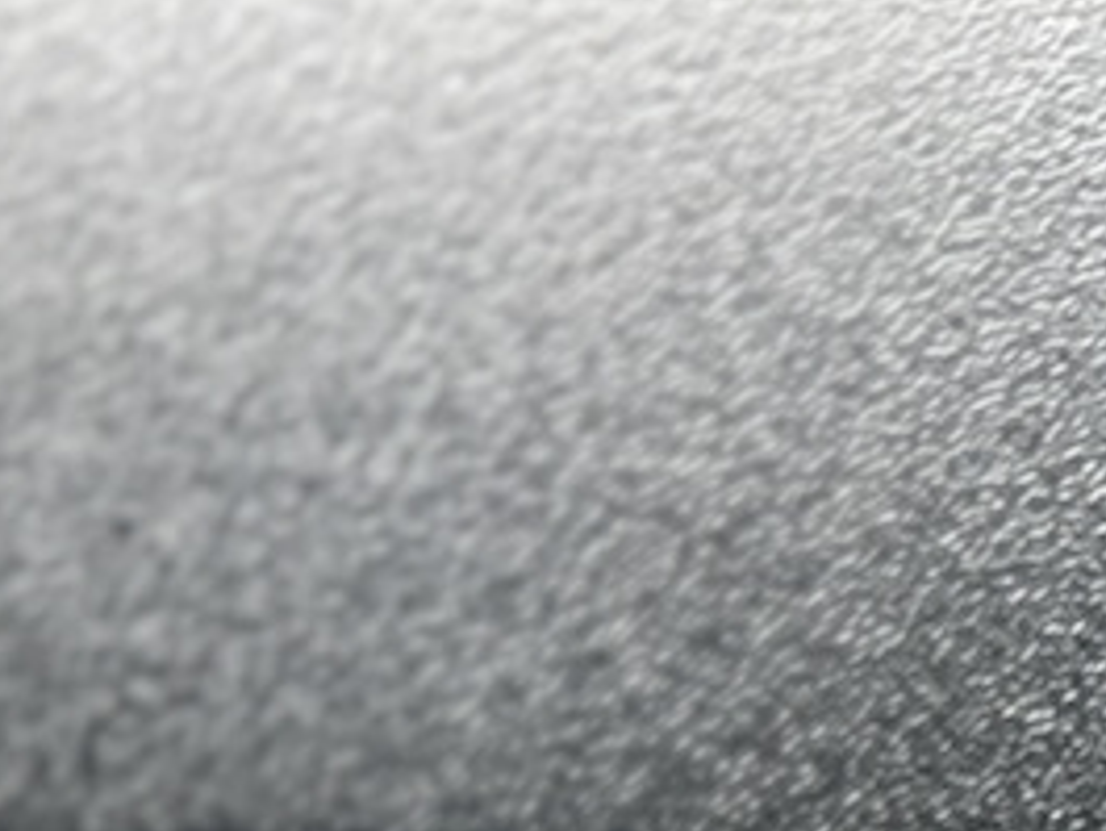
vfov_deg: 7.4
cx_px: 2346
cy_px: 2656
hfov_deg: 10.3
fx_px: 5562
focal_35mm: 174
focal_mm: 6.86
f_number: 1.78
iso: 400
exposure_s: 1/60
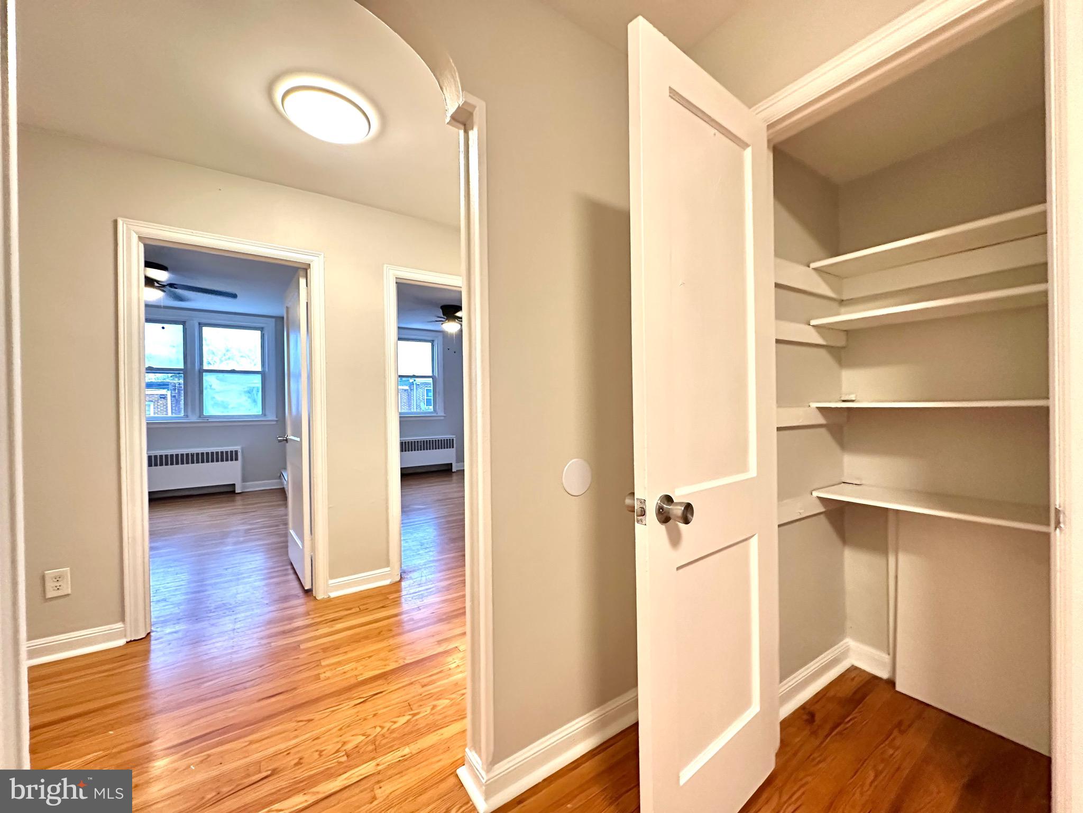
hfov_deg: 102.1
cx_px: 542
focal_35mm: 14
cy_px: 406
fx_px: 438
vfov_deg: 85.7
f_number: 2.2
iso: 640
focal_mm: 2.22
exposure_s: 1/60
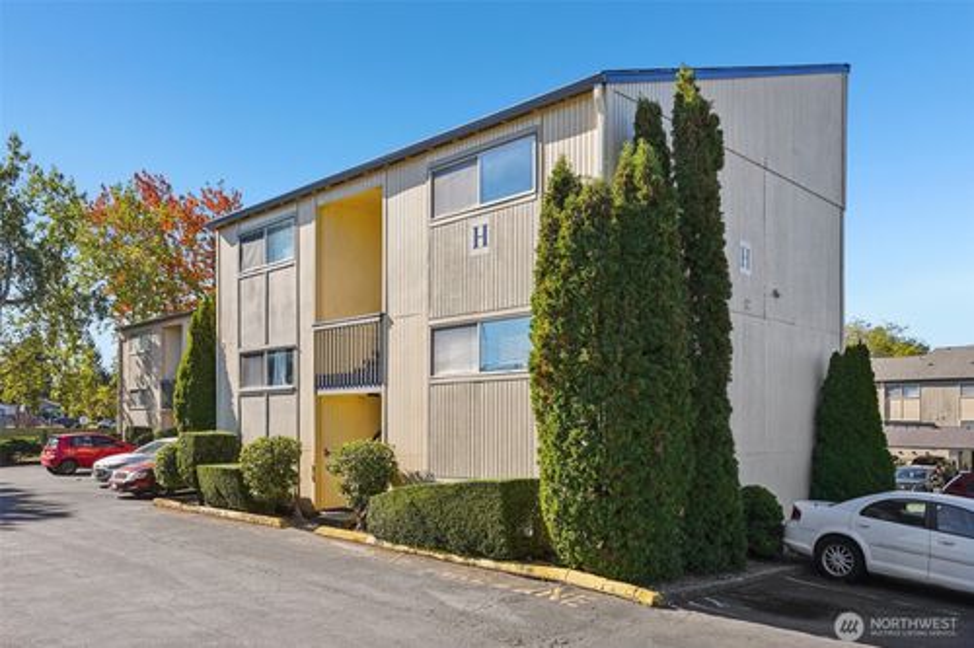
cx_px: 487
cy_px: 324
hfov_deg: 65.5
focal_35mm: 28
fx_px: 757
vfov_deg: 46.4
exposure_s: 1/125
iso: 100
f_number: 8
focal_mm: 28
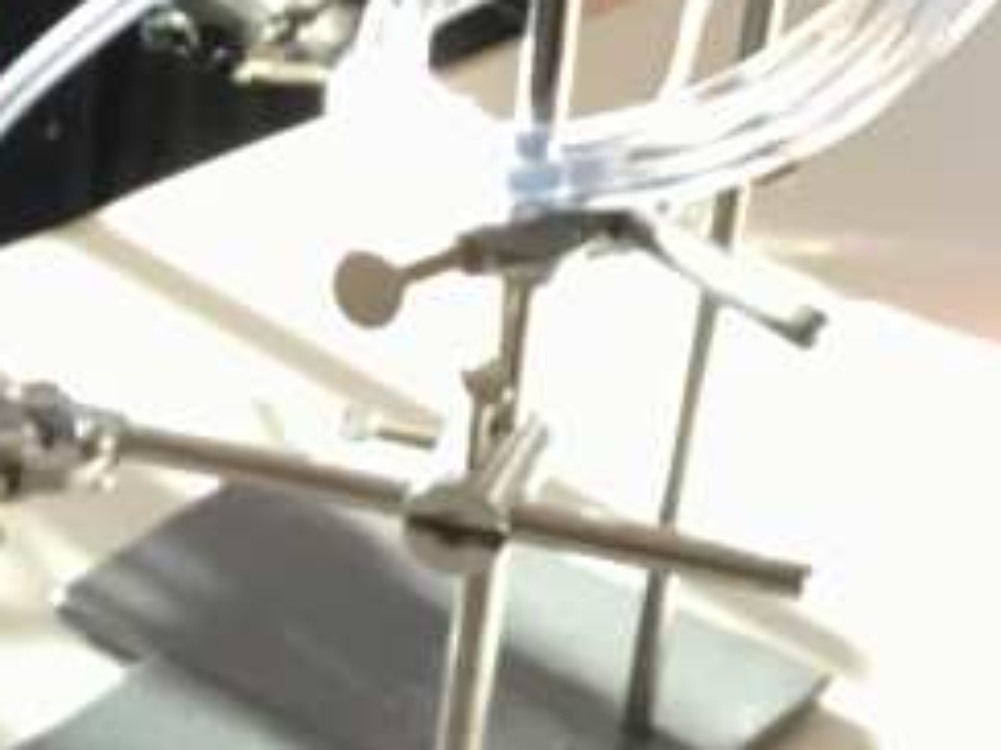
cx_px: -204
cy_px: 894
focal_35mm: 125
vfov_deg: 11.6
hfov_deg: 15.2
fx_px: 3613
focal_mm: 3.3
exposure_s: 1/33
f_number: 2.4
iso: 40
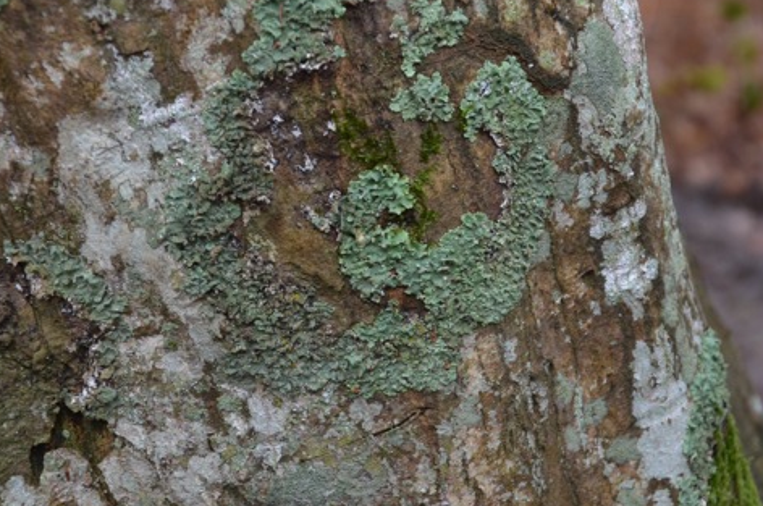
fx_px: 2581
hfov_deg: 16.8
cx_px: 480
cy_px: 192
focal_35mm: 122
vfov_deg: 11.2
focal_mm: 60
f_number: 5.3
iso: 640
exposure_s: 1/80
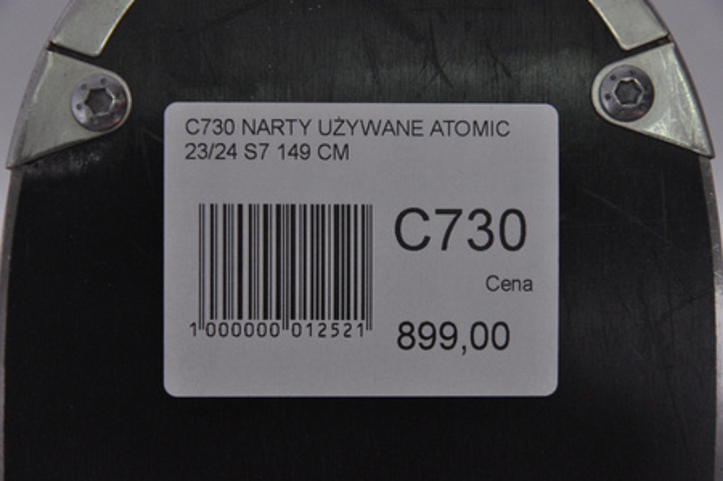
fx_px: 3160
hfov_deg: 13.1
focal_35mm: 158
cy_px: 240
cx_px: 362
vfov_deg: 8.7
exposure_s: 1/125
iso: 3200
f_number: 9.5
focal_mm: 105
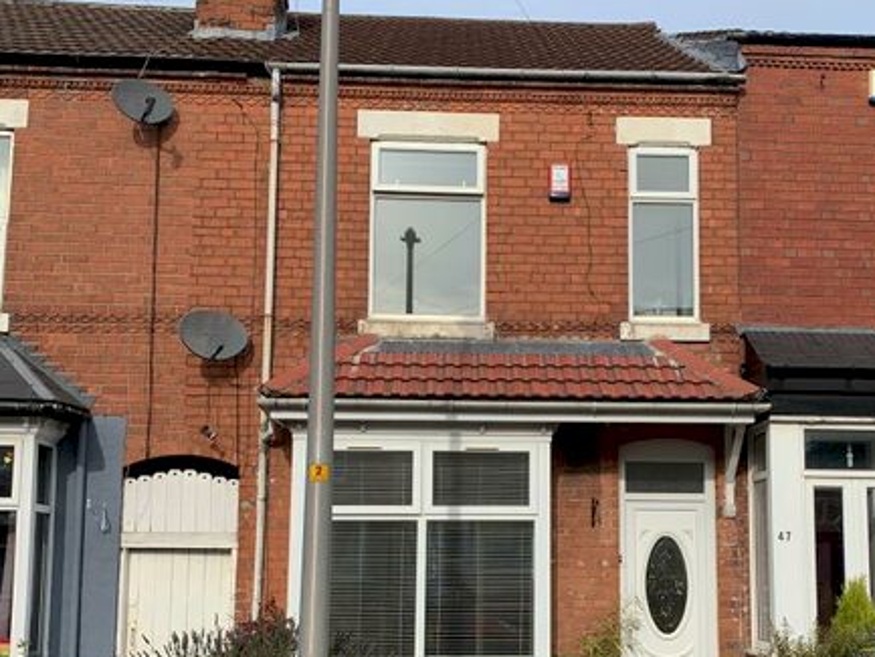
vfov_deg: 33.9
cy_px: 464
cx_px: 544
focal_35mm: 42
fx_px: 1062
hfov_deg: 44.4
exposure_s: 1/1718
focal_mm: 4.25
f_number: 1.8
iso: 25
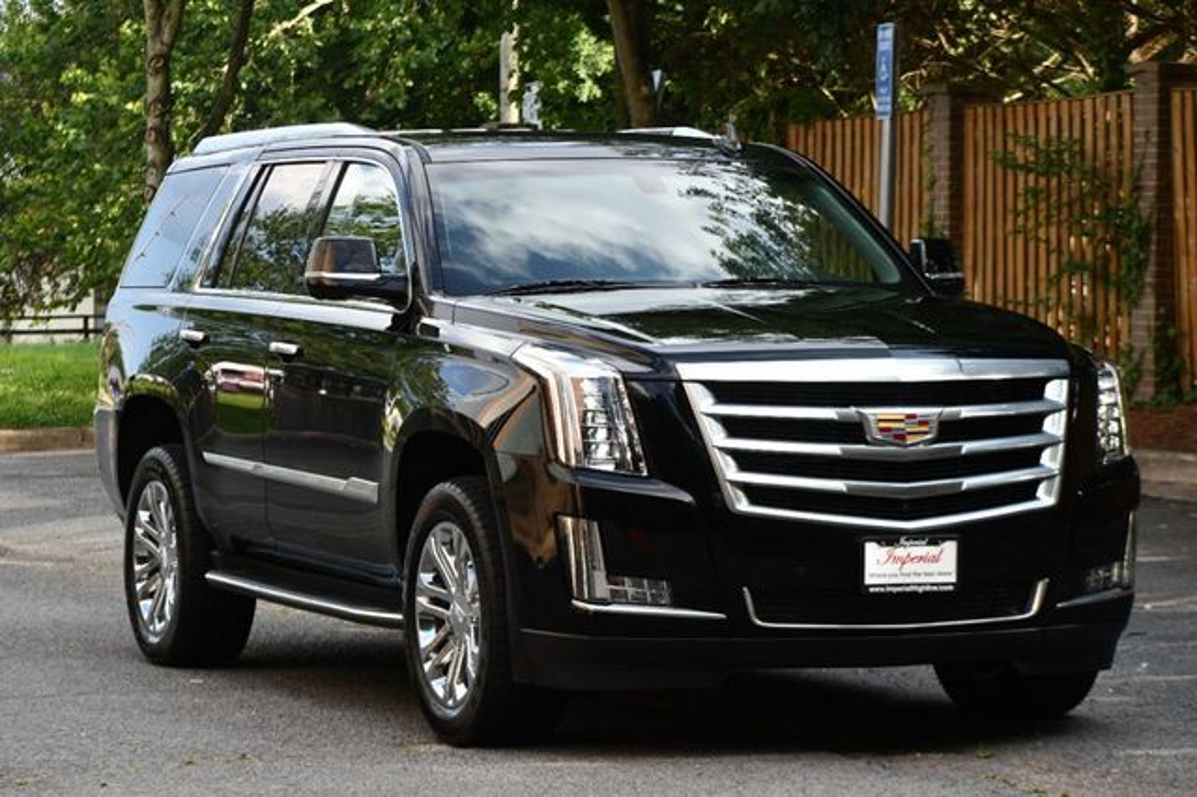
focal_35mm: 129
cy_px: 398
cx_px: 598
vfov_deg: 10.6
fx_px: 4287
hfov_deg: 15.9
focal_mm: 86
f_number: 6.3
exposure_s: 1/250
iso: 200
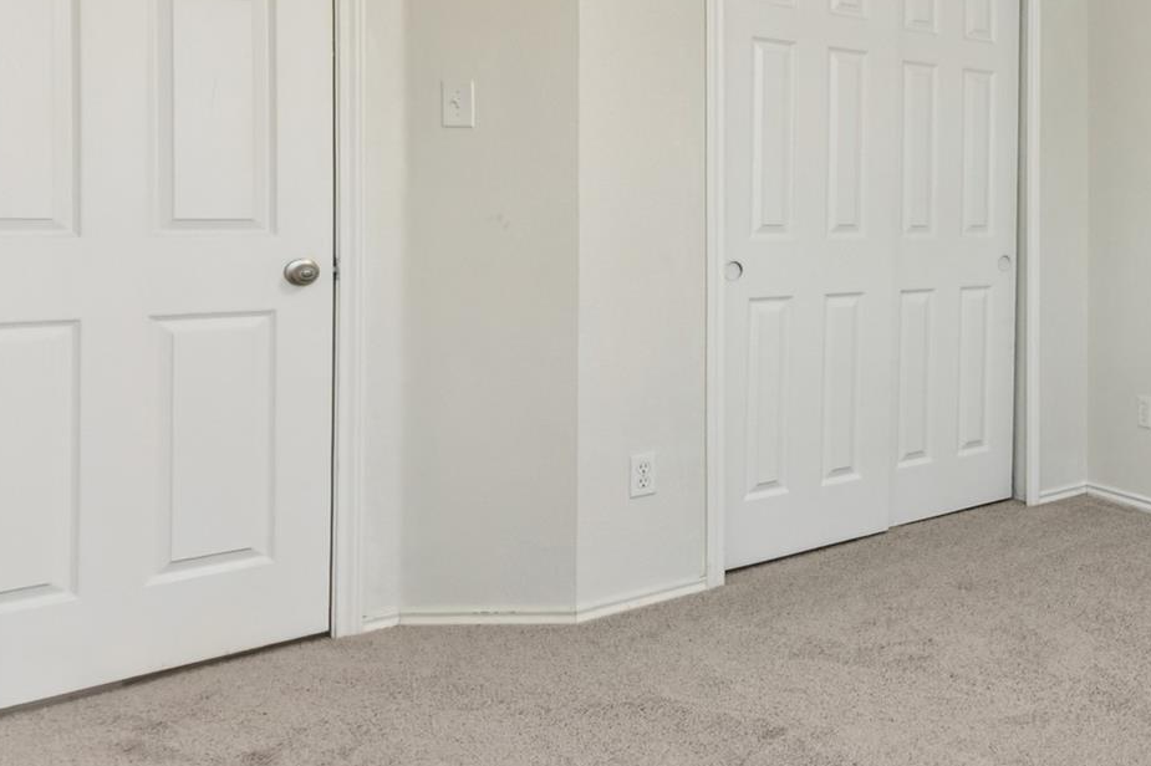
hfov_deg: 50.4
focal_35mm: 31
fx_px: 991
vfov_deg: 42.1
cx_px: 1117
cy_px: 300
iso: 800
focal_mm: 14
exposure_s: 1/80
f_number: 8
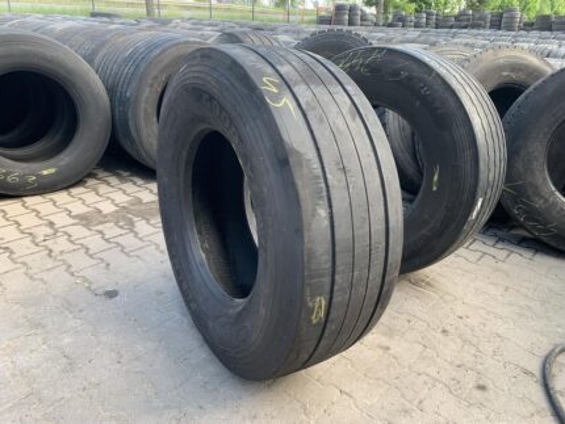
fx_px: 425
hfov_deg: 67.3
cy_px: 212
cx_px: 282
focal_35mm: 26
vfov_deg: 53.1
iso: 32
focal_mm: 4.25
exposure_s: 1/121
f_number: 1.8
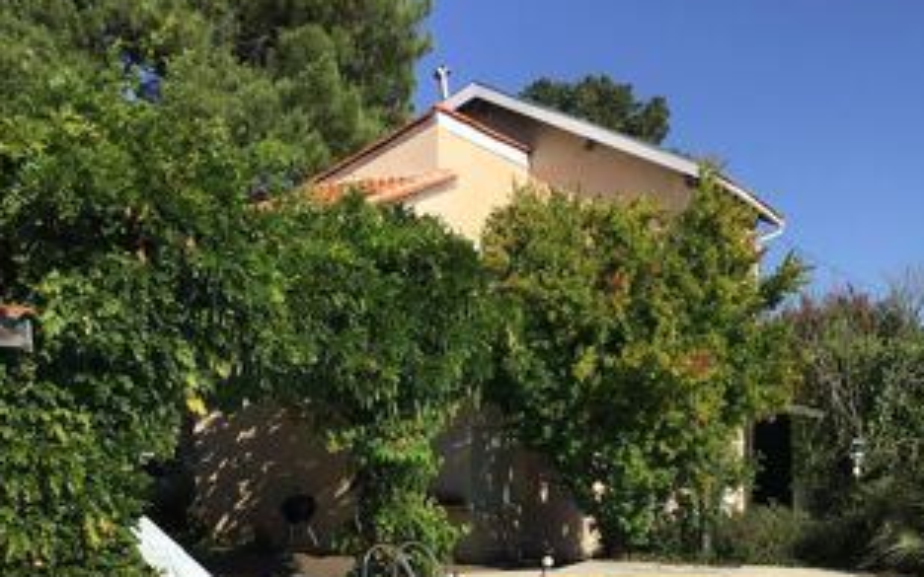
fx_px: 1133
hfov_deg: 44.4
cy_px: 537
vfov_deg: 27.4
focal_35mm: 45
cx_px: 471
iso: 25
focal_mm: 3.3
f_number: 2.4
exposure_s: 1/1942
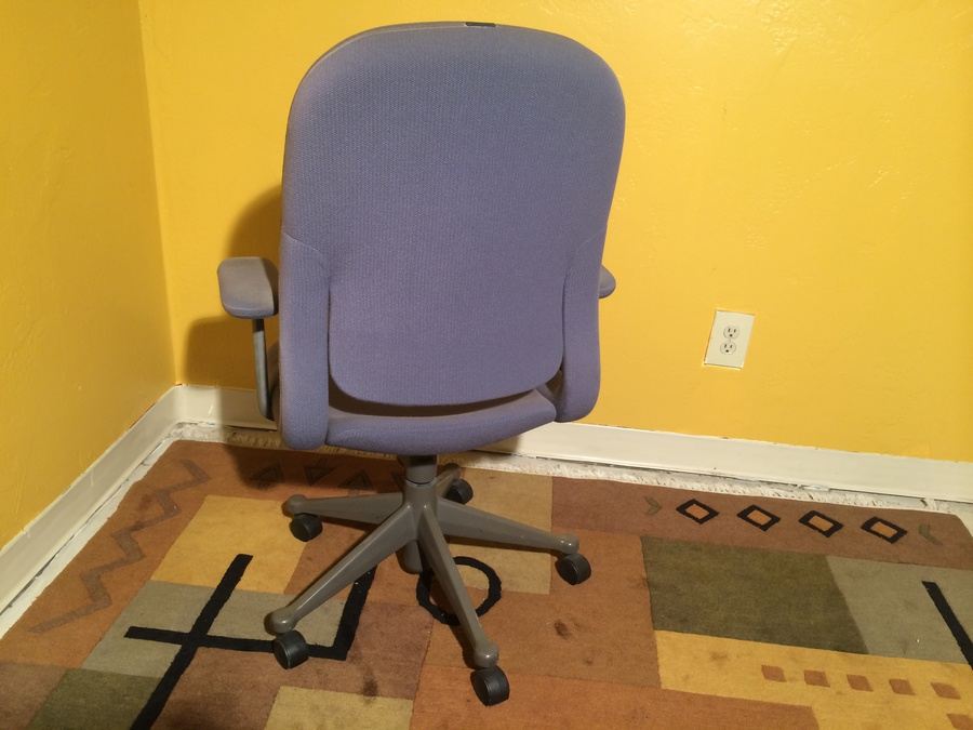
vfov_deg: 46.8
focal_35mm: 30
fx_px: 843
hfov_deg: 60.0
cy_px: 365
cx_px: 486
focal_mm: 4.12
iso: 80
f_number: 2.2
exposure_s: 1/30
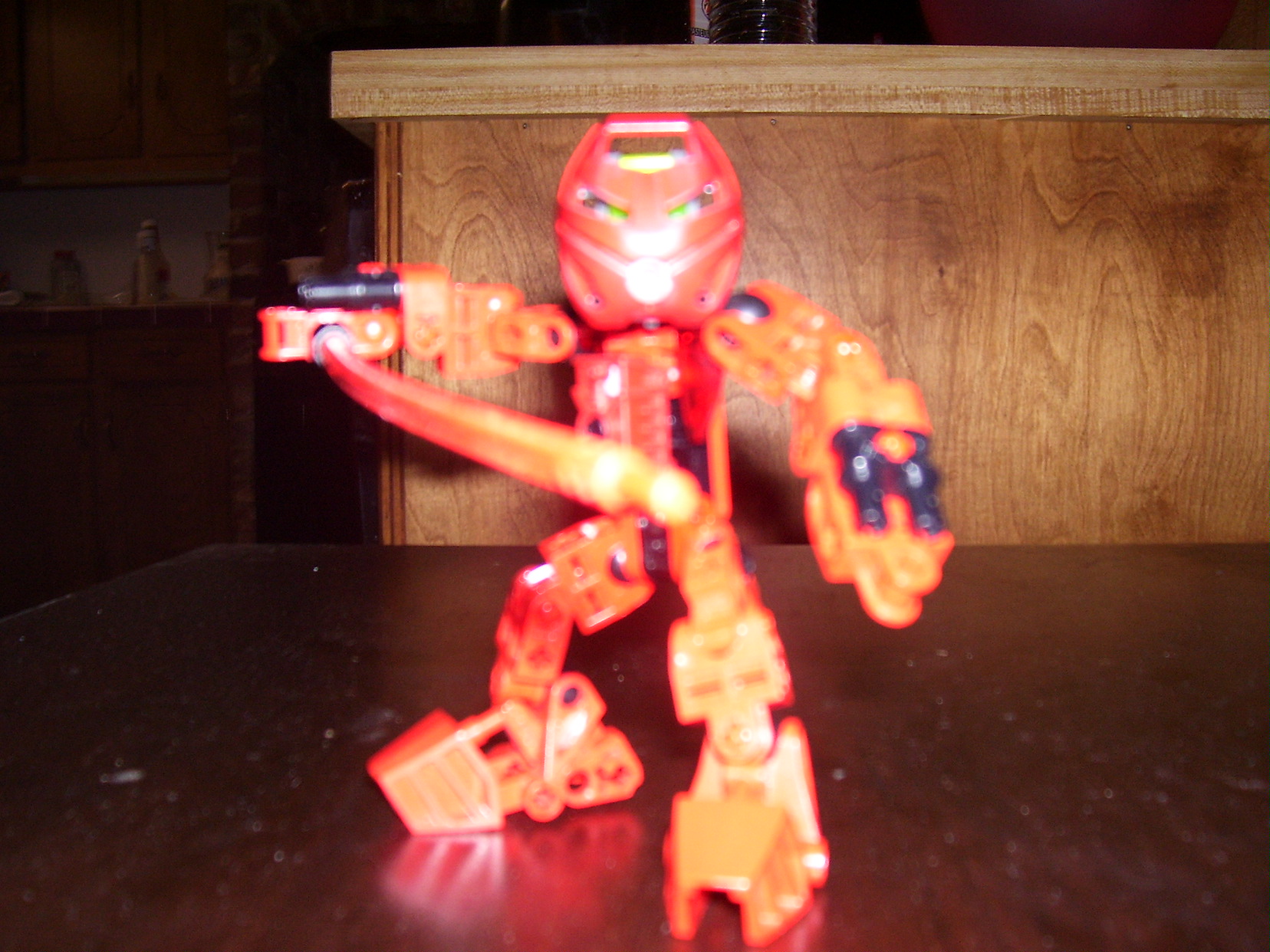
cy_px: 476
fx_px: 1247
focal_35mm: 34
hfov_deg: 54.0
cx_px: 635
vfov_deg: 41.8
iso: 125
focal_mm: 5.6
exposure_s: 1/60
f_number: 2.7
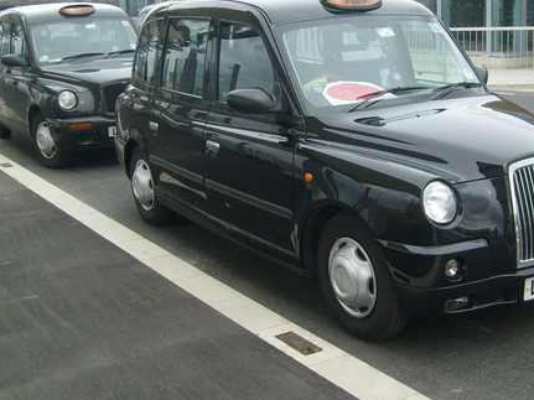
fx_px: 802
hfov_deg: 36.2
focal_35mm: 52
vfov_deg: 28.0
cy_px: 160
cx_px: 378
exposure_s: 1/90
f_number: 7.1
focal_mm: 5.8
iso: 80
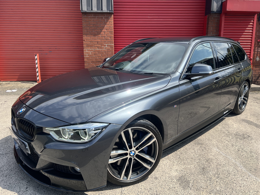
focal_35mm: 26
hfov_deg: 67.3
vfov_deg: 53.1
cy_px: 98
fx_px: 195
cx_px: 130
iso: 50
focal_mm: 5.7
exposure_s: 1/2513
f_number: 1.5
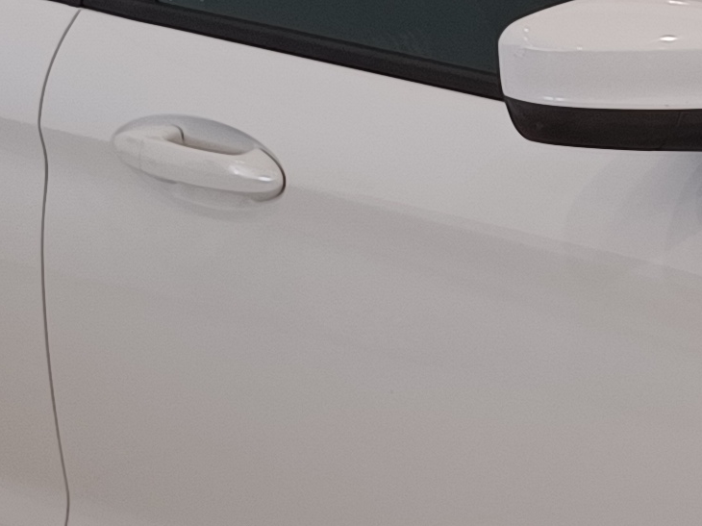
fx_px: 2777
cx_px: 960
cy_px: 211
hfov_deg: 13.8
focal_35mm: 137
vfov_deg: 10.8
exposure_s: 1/60
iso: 125
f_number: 1.8
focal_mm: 4.6
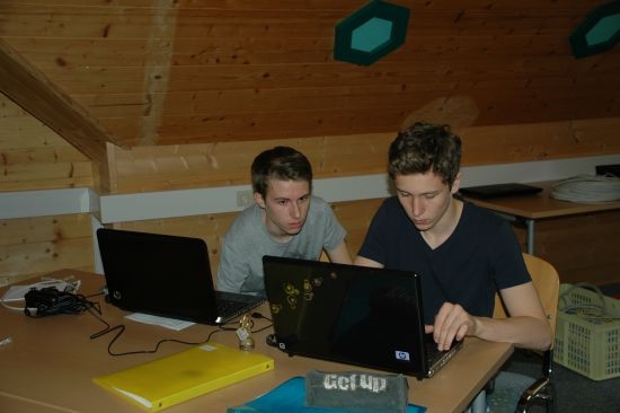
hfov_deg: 49.6
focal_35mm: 39
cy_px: 206
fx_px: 671
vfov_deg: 34.2
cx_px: 310
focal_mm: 26
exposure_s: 1/60
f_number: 4
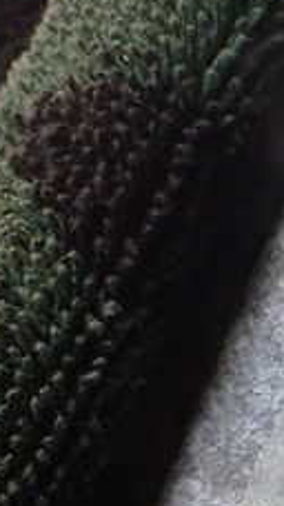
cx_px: 422
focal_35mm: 86
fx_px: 1153
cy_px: 413
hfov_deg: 13.3
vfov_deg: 24.3
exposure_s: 1/50
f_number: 2.3
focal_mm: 5.4
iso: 800
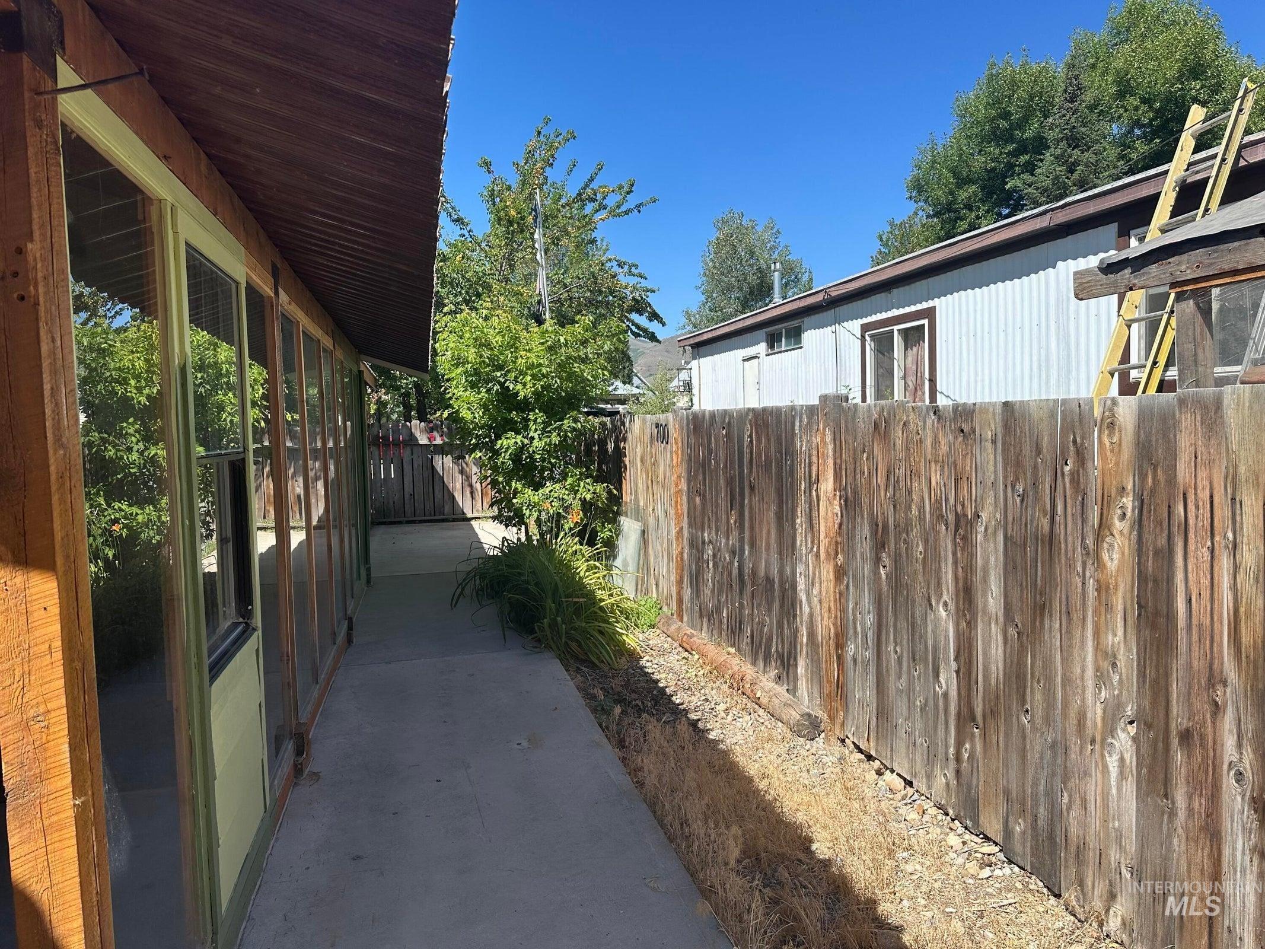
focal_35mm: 24
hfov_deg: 71.6
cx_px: 632
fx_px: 877
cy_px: 474
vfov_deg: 56.8
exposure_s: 1/2882
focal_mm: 6.86
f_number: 1.78
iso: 80
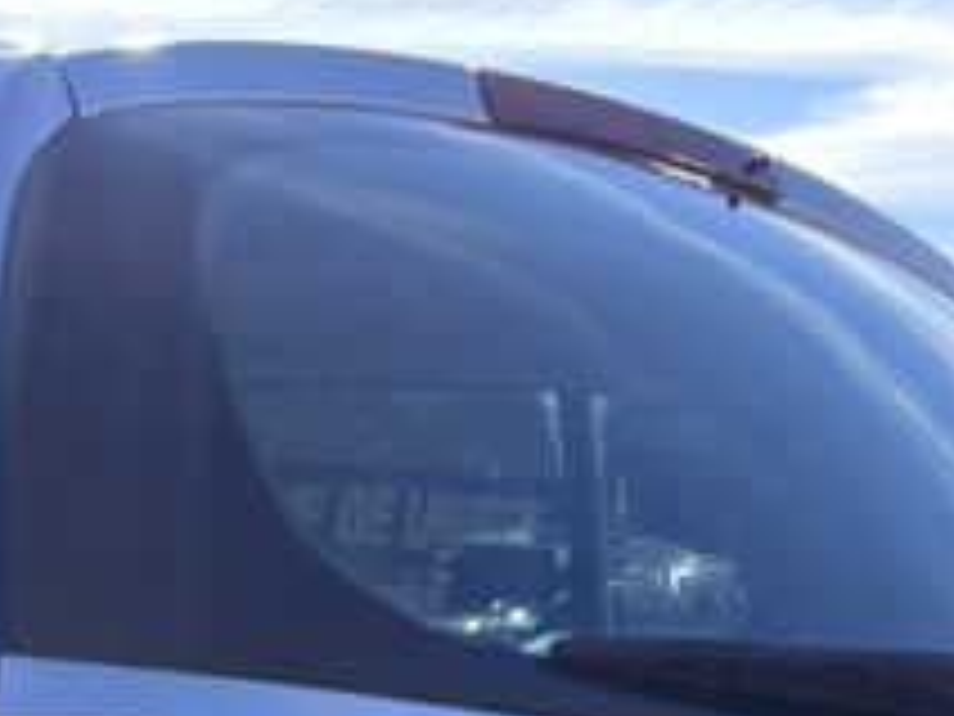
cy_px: 1324
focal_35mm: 98
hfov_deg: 19.2
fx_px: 2701
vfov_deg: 13.4
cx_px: -112
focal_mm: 5.1
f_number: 1.6
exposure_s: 1/1389
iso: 50
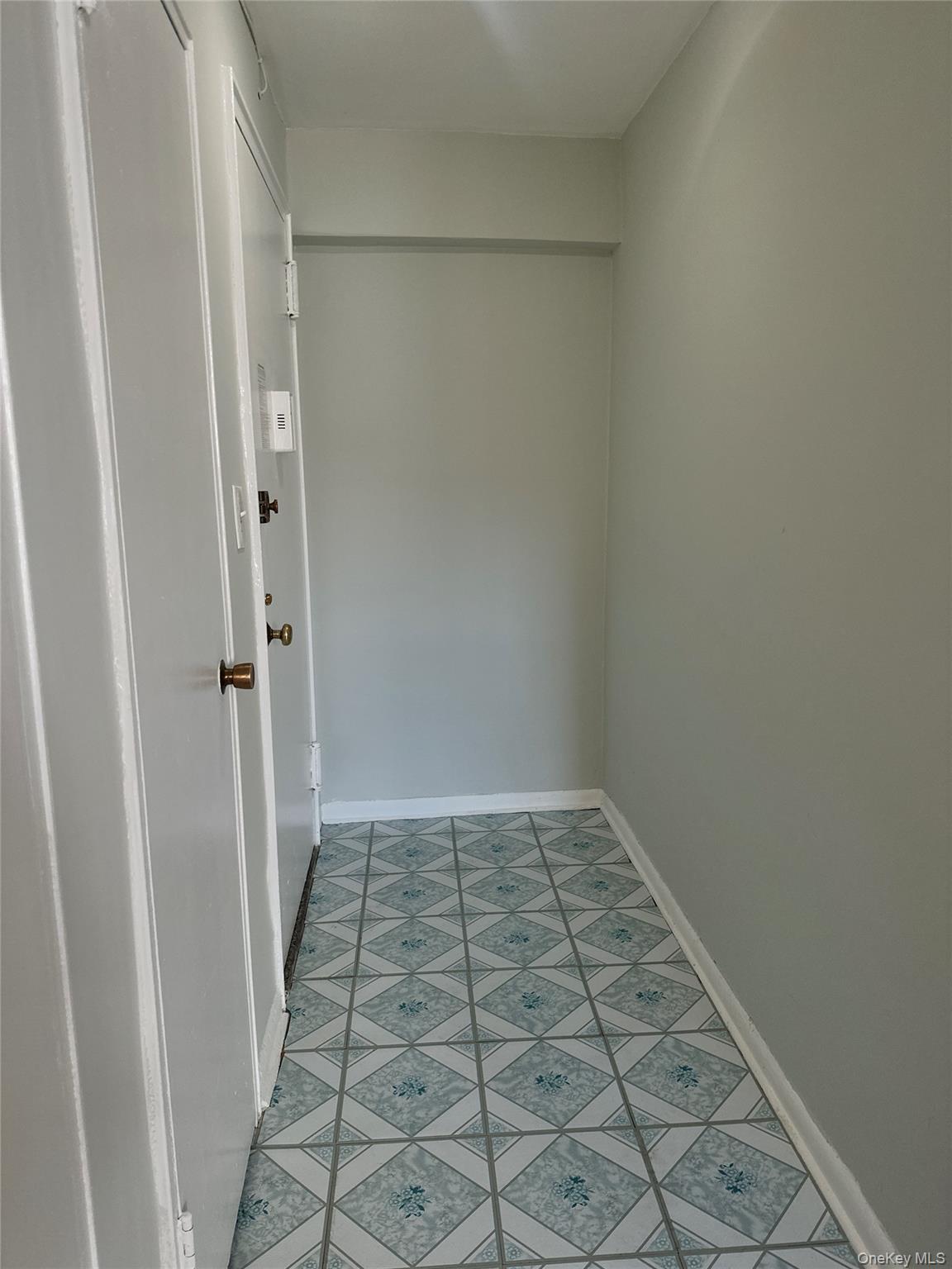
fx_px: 880
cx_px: 476
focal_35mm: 24
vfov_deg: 71.6
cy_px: 634
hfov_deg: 56.8
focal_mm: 6.86
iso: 125
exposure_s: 1/120
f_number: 1.78
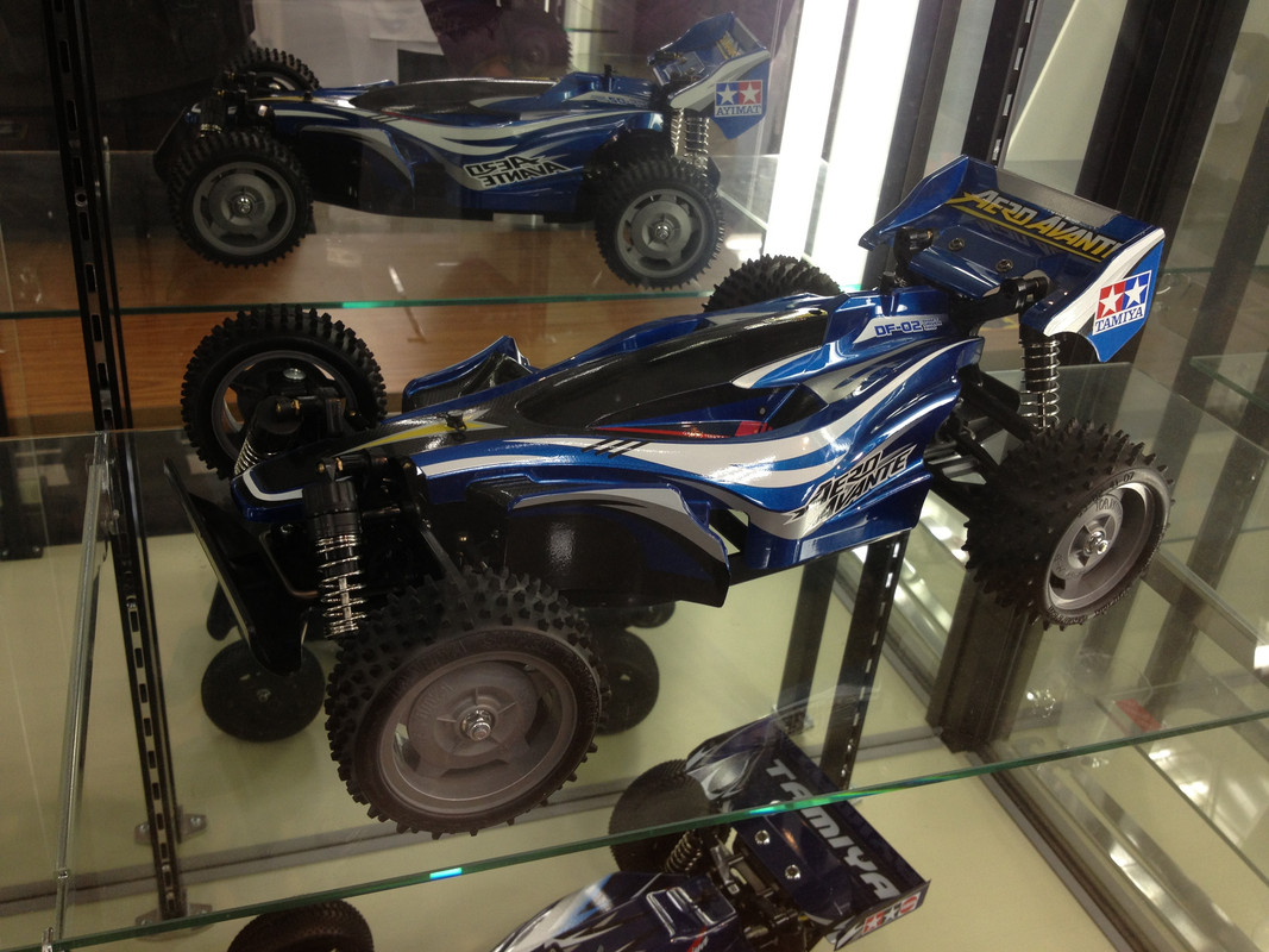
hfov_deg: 52.6
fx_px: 1283
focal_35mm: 35
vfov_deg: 40.7
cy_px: 476
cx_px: 634
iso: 64
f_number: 2.4
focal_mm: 4.28
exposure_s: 1/60
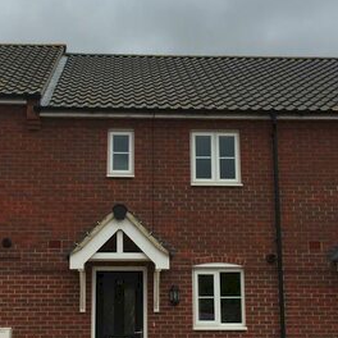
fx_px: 563
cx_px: 141
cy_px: 209
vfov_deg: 33.2
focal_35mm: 51
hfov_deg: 33.3
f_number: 2.2
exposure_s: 1/964
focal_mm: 4.15
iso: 32
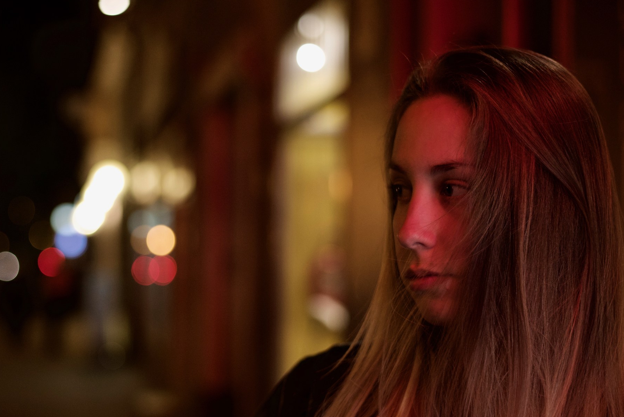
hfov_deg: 29.9
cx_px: 214
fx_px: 1162
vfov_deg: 20.3
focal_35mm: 67
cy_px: 253
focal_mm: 50
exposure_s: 1/100
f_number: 2
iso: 2000
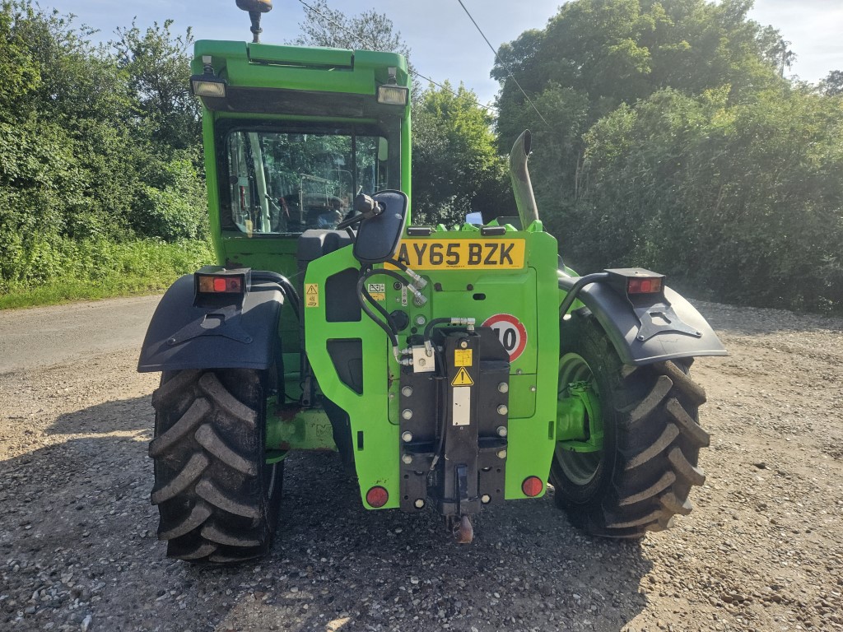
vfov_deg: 58.9
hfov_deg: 73.9
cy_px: 316
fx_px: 560
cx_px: 422
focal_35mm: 23
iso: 40
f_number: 1.8
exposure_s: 1/1304
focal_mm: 5.4
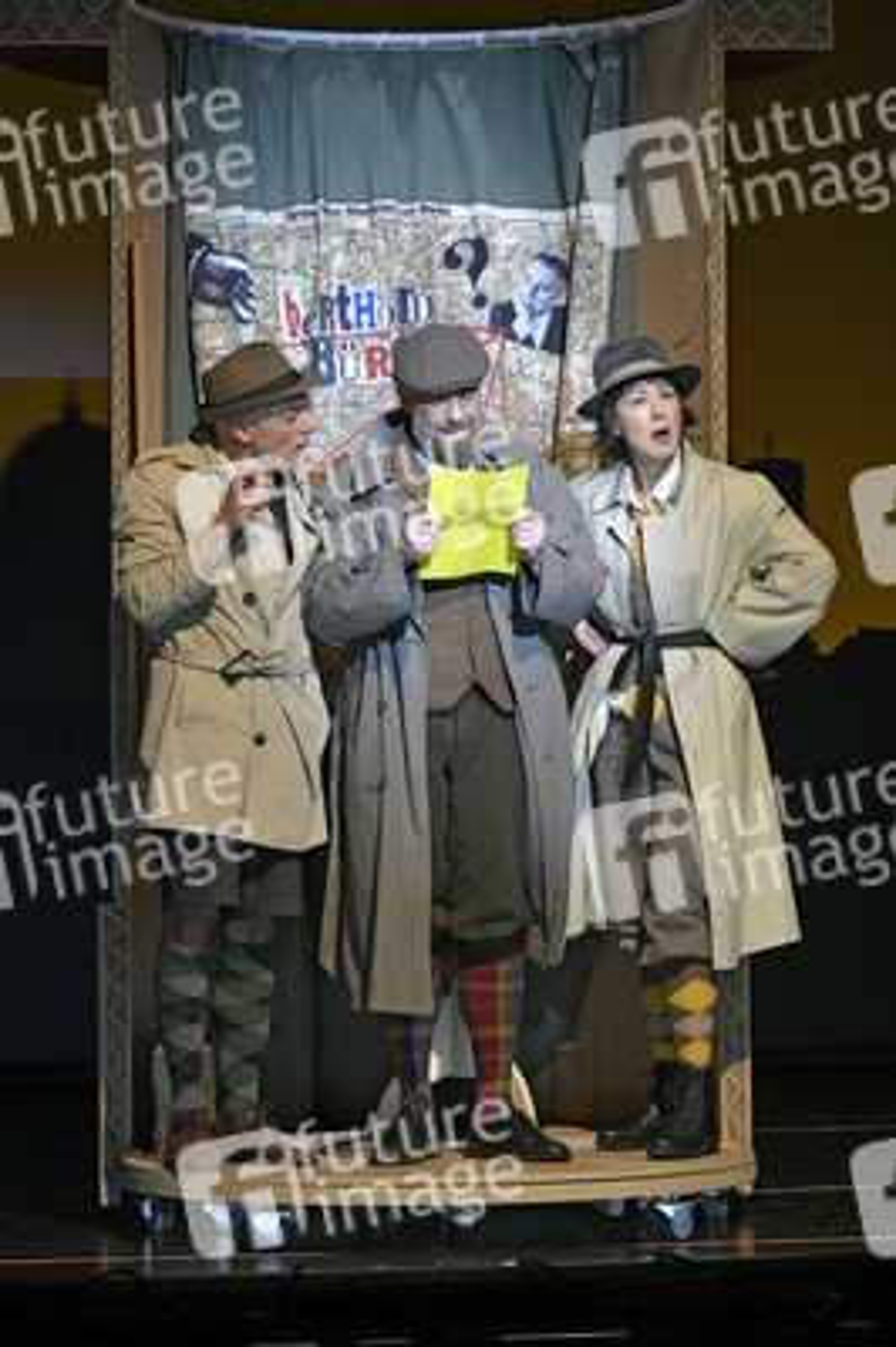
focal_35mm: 125
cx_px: 448
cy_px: 674
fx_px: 4674
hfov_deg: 10.9
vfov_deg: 16.4
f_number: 5.6
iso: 2500
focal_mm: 125
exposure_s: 1/200
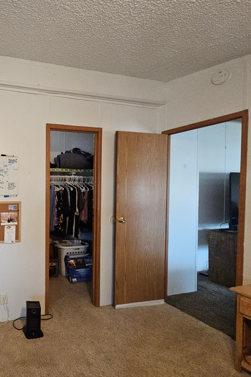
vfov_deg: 86.9
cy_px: 191
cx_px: 11
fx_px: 199
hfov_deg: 53.5
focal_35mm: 19
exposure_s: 1/100
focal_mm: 2.2
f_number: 2.2
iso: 500
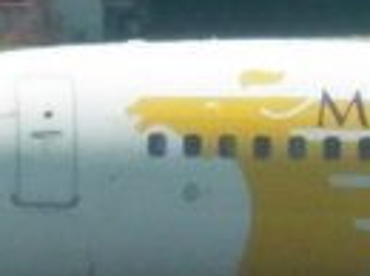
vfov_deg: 0.7
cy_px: 125
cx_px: 902
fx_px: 24315
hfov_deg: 0.9
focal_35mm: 2279
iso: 400
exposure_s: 1/800
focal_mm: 51.5
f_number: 6.3
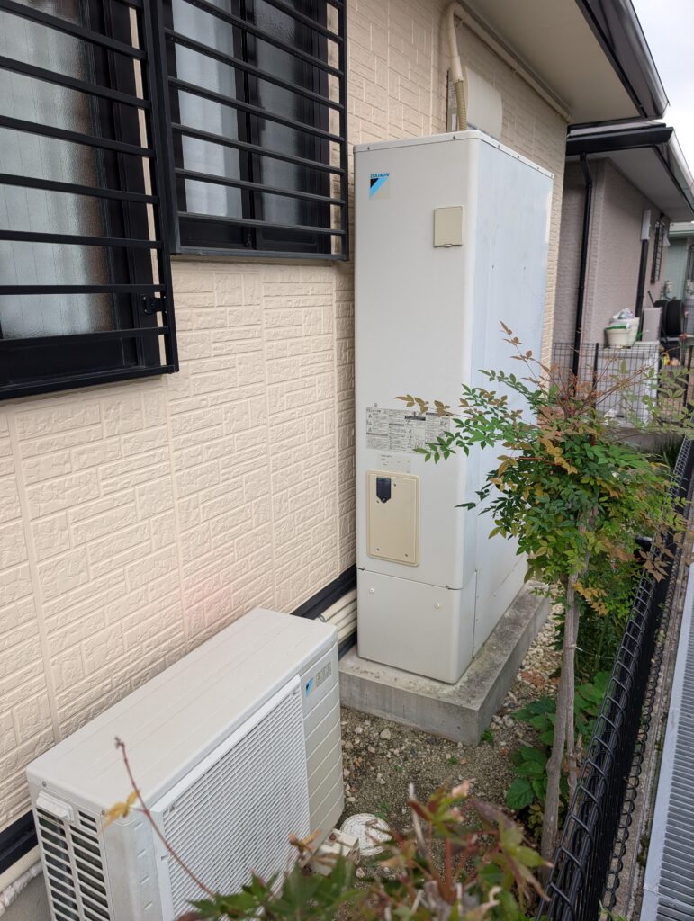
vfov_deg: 71.5
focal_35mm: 24
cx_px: 347
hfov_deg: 56.9
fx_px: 640
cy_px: 460
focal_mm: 6.9
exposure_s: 1/199
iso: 93
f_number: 1.68
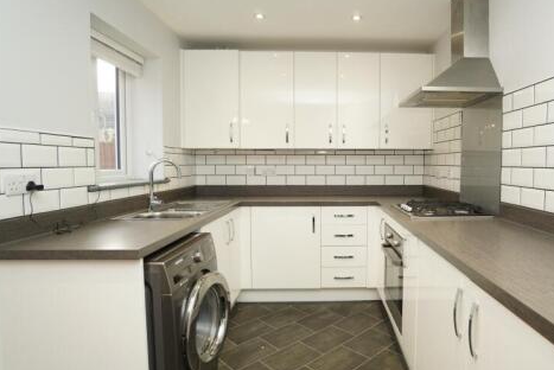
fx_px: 323
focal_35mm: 21
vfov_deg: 59.5
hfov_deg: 79.9
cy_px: 177
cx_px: 342
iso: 1600
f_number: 4
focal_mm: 10
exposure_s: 1/160
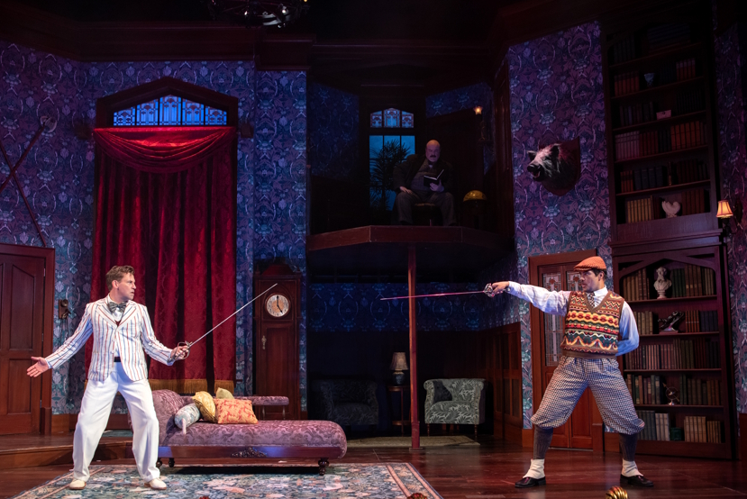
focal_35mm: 38
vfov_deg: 35.1
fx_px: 789
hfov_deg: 50.6
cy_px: 270
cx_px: 352
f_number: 3.5
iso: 1600
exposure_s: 1/320
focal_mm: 35
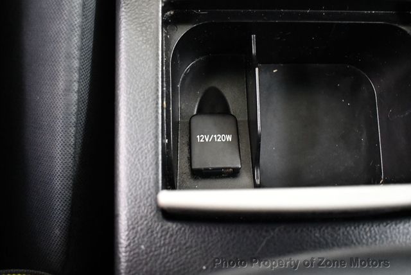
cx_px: 206
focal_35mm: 36
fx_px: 411
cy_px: 138
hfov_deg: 53.1
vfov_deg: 36.9
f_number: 3.5
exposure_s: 1/60
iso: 4500
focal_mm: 18
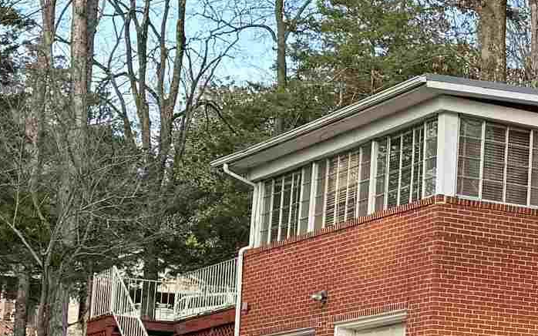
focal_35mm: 112
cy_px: 204
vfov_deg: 11.7
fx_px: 1642
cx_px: 765
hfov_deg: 17.1
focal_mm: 6.76
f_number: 1.78
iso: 80
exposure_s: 1/1046
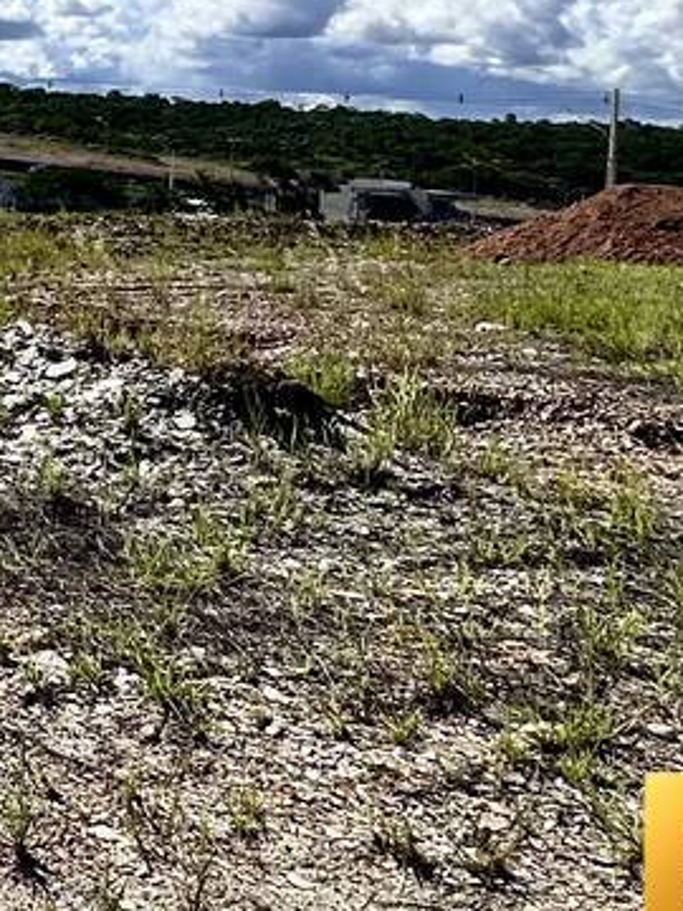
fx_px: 1473
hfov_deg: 20.1
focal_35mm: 56
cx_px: -496
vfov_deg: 32.7
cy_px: 99
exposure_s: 1/4000
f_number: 2.2
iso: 40
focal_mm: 2.22
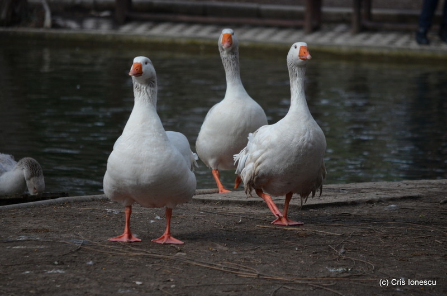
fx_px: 3718
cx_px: 224
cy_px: 148
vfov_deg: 4.6
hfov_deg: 6.9
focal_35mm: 300
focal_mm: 200
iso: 500
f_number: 5.6
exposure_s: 1/1000
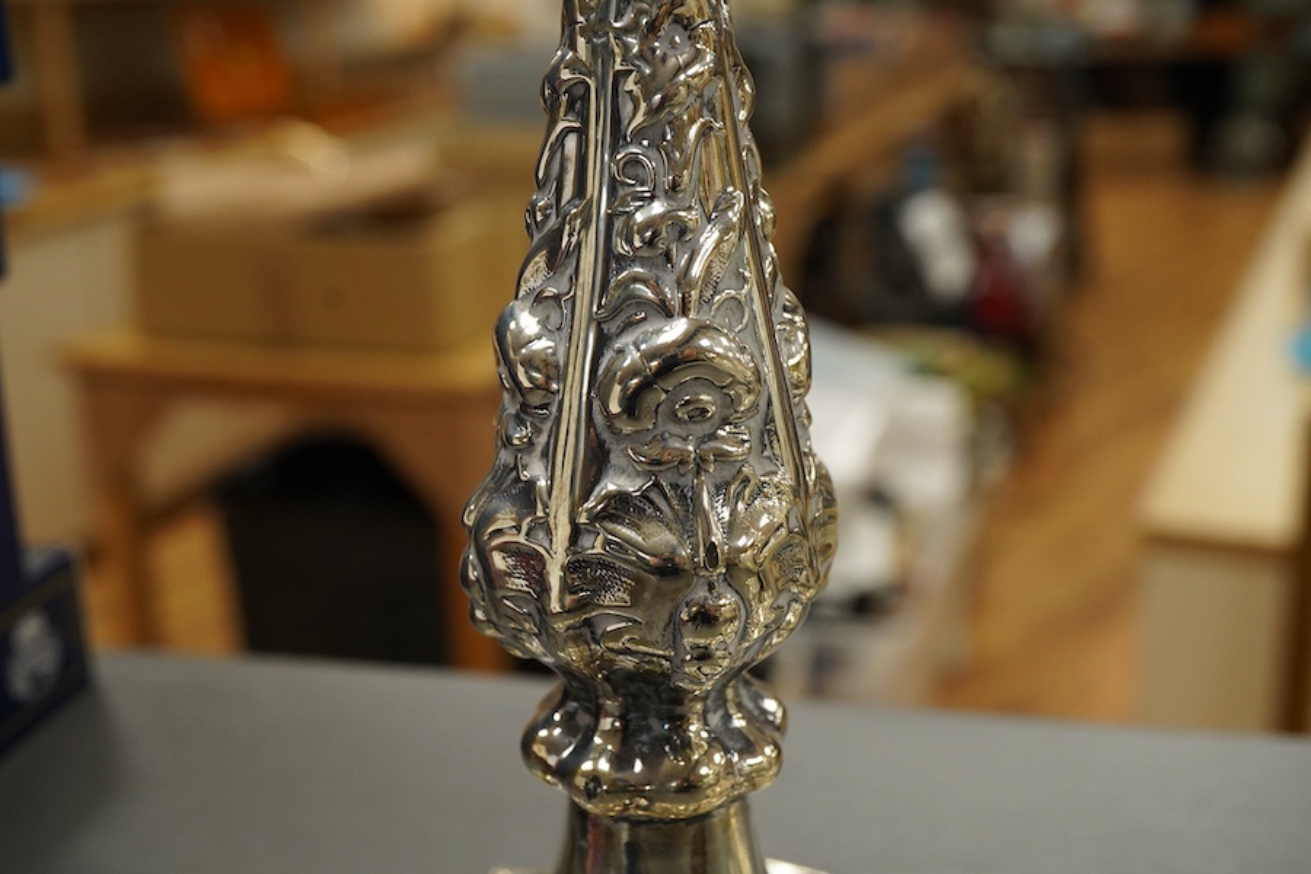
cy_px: 437
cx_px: 656
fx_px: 1639
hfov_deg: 43.6
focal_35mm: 45
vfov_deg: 29.9
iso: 1600
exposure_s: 1/125
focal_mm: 30
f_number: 11
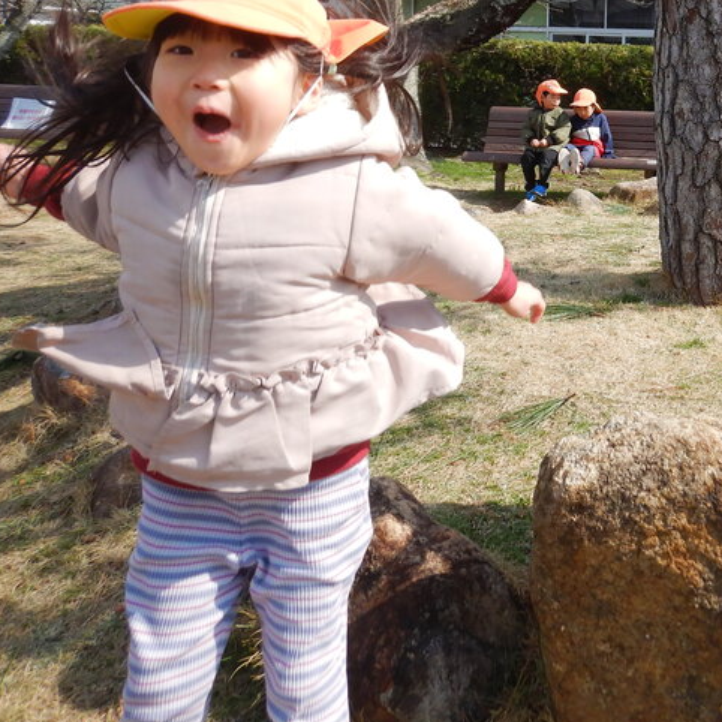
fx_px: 1038
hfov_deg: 35.4
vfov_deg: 37.4
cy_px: 178
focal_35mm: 44
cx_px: 688
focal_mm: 4.3
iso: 125
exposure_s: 1/1250
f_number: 2.8
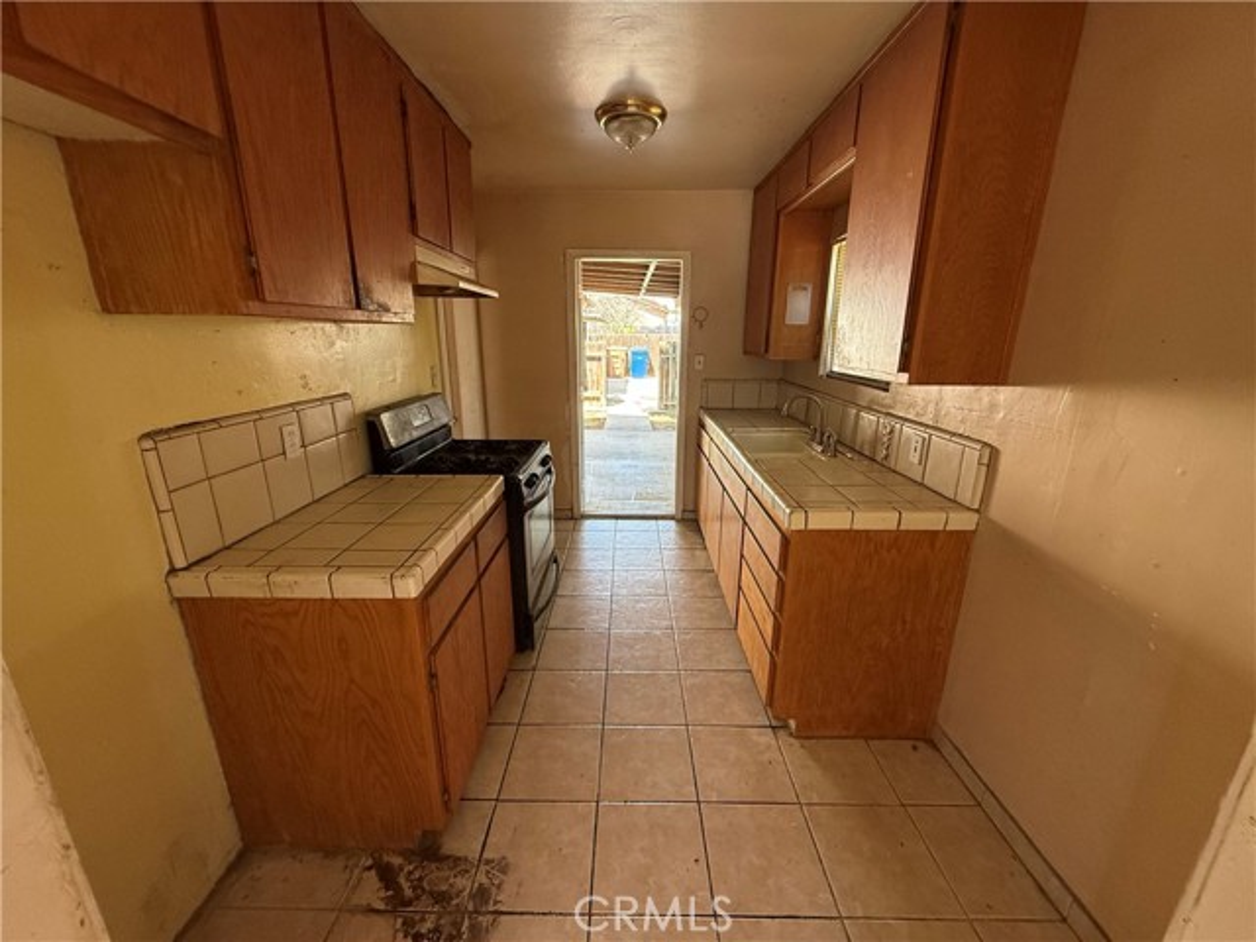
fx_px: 508
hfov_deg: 102.1
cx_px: 628
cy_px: 471
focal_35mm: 14
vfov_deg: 85.7
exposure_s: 1/99
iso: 160
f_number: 2.2
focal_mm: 2.22
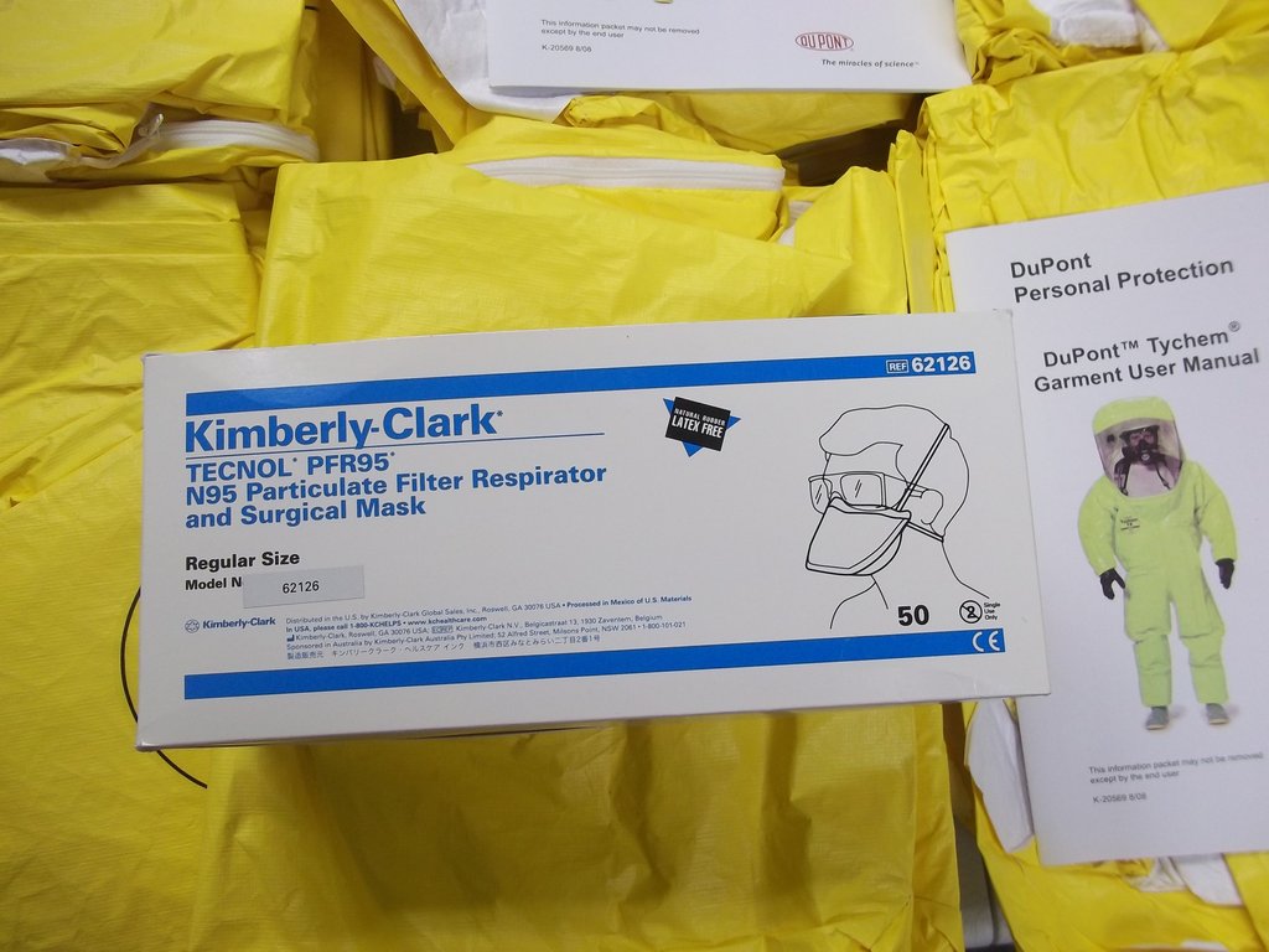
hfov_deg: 56.8
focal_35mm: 32
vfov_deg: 44.2
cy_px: 476
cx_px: 634
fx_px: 1173
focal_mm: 5.7
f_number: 2.9
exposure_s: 1/30
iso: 80
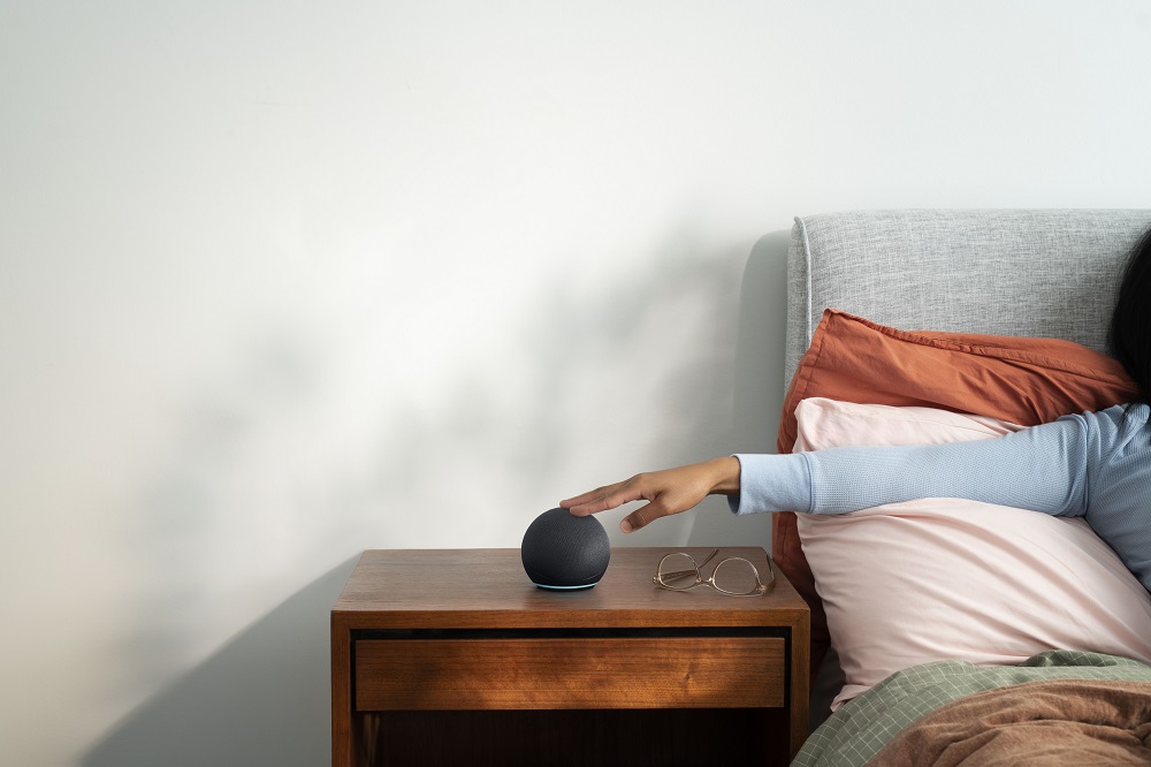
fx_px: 1598
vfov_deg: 27.0
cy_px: 384
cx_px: 576
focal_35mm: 50
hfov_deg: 39.6
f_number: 5.6
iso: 200
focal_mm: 50
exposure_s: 1/200
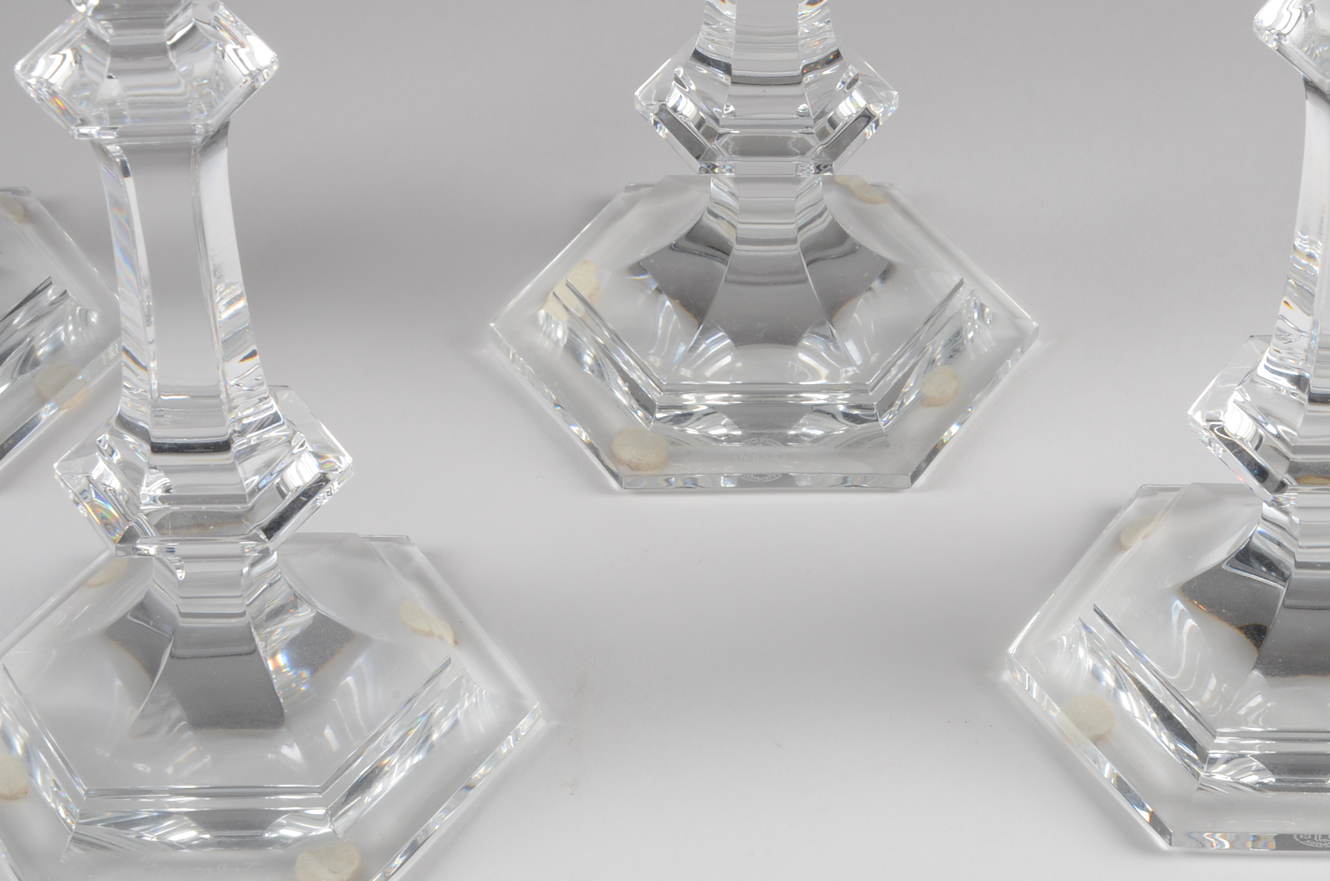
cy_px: 477
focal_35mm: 124
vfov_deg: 11.0
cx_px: 797
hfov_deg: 16.5
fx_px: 4572
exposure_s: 1/160
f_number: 18
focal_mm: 66
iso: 250
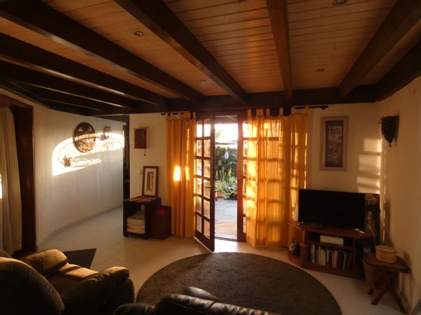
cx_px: 210
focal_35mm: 20
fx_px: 243
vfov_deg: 66.0
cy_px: 158
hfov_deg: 81.7
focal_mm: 3.6
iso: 160
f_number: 2.8
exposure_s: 1/60
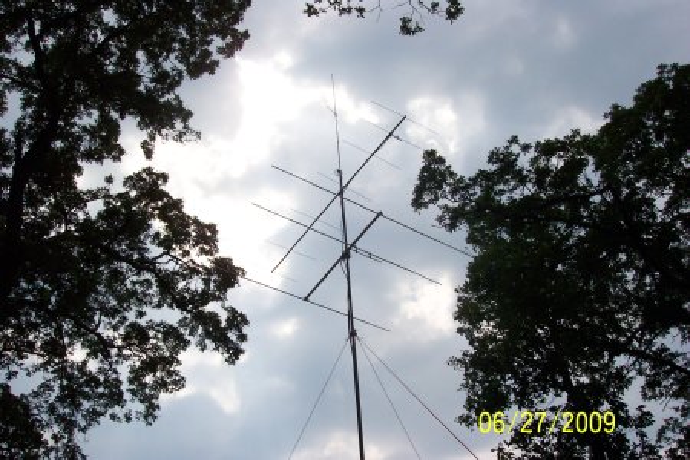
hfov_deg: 50.7
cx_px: 345
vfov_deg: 35.1
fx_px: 728
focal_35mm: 38
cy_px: 230
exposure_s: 1/1000
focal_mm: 8
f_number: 4.8
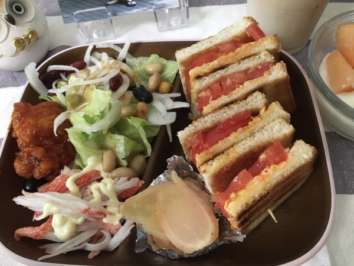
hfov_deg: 61.7
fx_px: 297
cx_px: 177
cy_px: 133
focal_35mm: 29
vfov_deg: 48.2
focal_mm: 4.15
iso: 200
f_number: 2.2
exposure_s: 1/30
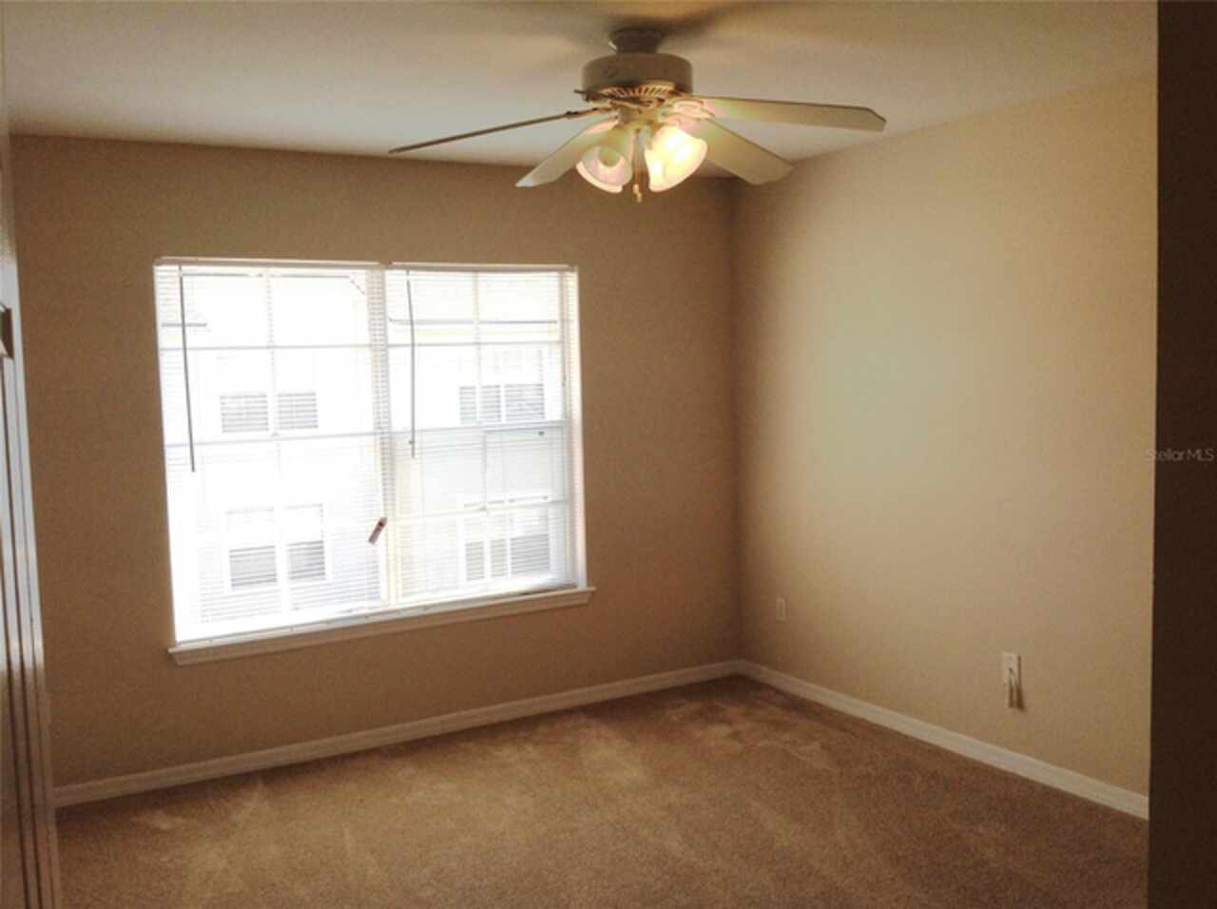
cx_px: 608
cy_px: 454
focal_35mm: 35
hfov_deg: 52.7
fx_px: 1229
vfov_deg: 40.6
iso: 50
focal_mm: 4.28
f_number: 2.4
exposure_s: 1/229
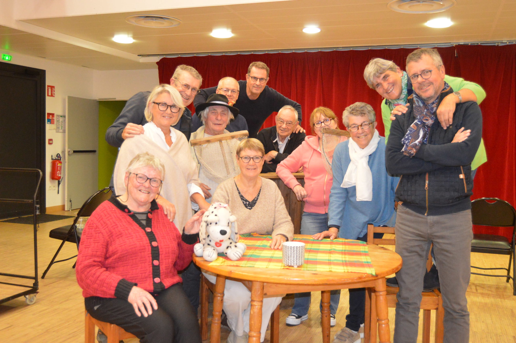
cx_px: 258
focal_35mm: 36
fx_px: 516
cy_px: 172
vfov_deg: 36.8
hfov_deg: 53.2
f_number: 3.8
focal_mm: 24
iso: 3200
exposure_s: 1/60
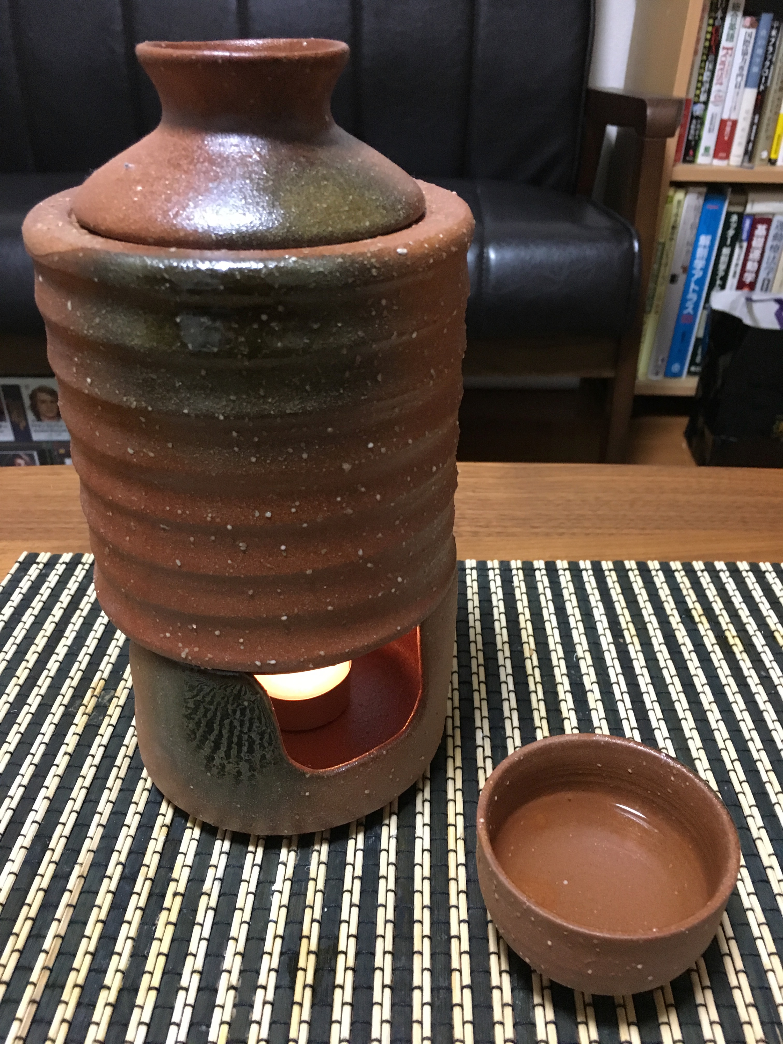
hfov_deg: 48.2
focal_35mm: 29
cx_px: 392
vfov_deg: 61.7
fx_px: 875
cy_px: 522
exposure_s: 1/20
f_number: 2.2
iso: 200
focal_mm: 4.15
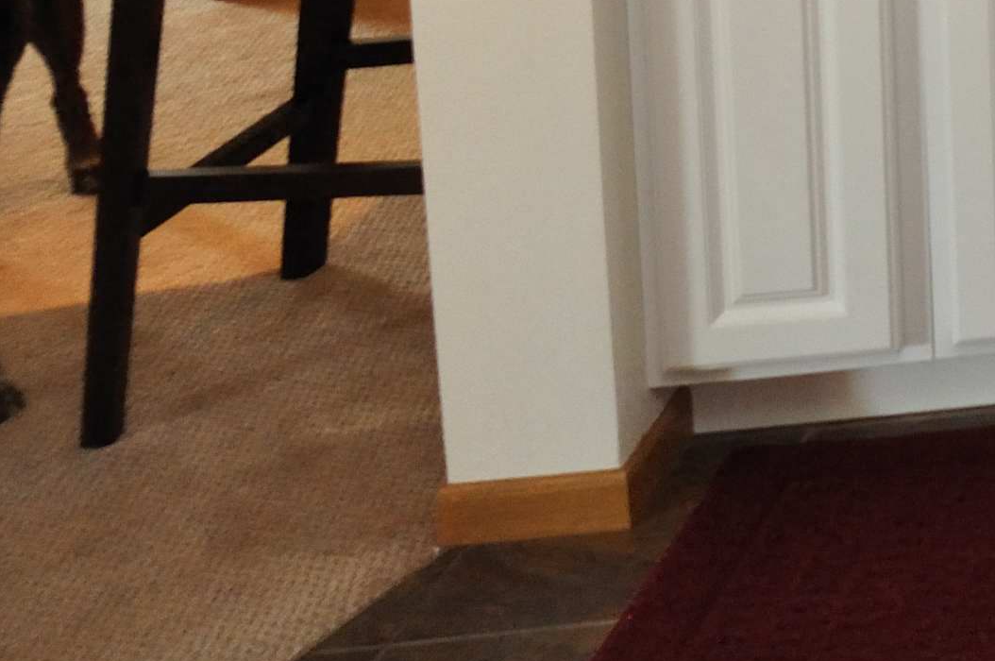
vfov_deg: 17.0
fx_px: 1684
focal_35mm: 61
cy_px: -626
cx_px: 1917
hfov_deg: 20.0
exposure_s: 1/60
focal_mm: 10
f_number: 4
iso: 1250
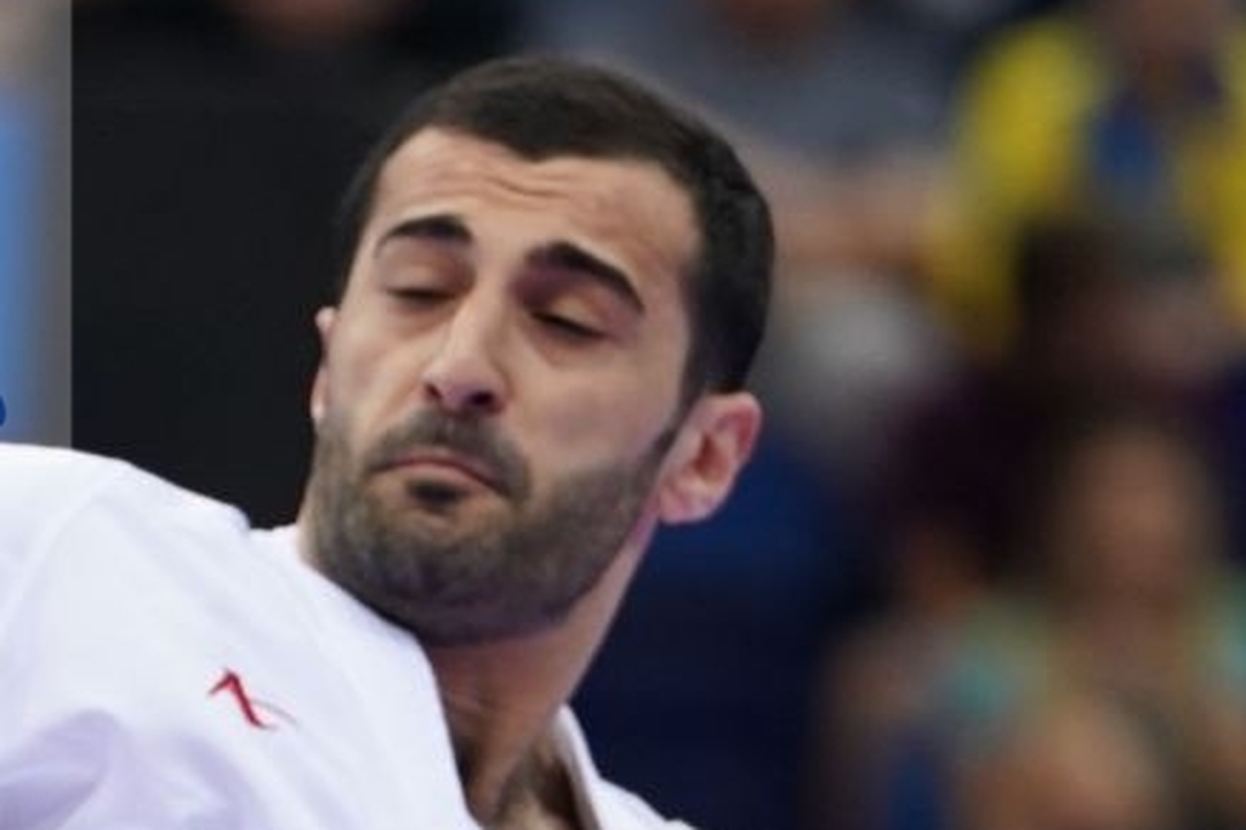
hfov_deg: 2.5
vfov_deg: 1.7
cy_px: 1214
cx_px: -193
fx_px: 28448
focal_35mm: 822
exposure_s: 1/1000
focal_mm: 200
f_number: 2.8
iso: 1600
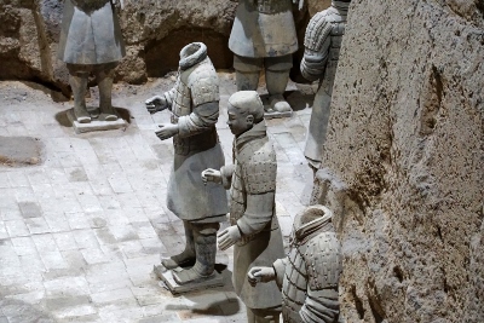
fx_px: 2421
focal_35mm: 180
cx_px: 242
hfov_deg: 11.4
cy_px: 162
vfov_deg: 7.6
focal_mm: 120
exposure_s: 1/20
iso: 3200
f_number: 5.6
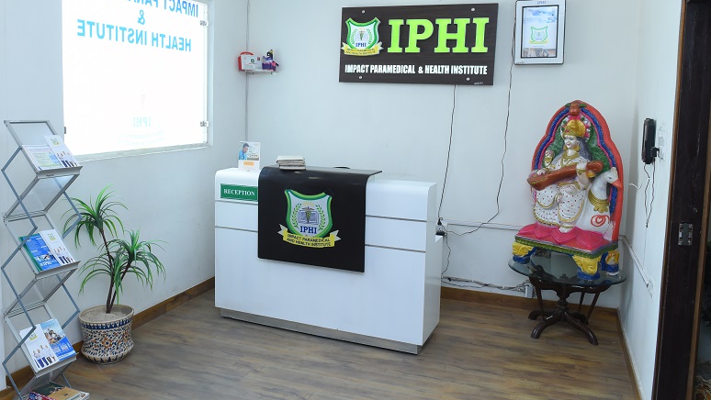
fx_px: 622
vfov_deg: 35.5
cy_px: 155
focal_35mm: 33
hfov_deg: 59.1
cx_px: 297
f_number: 7.1
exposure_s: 1/100
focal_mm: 27
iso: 1250
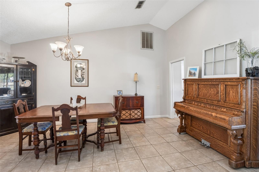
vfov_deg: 73.7
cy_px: 86
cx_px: 130
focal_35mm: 16
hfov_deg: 96.7
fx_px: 115
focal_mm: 16
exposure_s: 1/3.33
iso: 400
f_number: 8
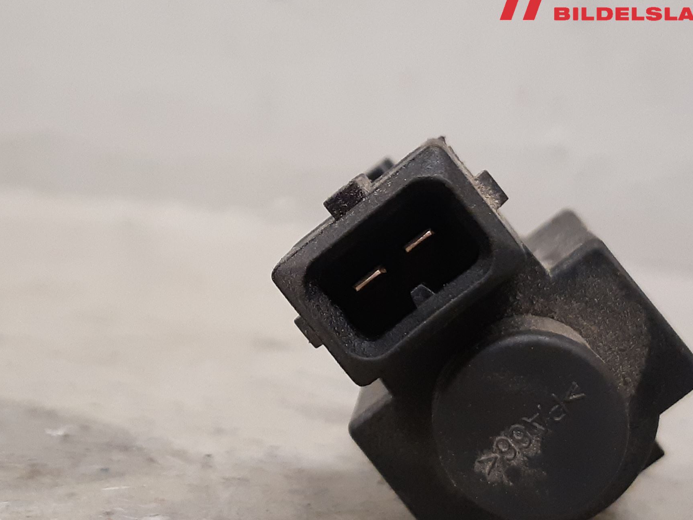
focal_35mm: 31
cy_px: 262
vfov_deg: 45.4
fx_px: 621
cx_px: 334
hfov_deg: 58.3
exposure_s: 1/50
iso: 250
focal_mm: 3.93
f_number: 1.7
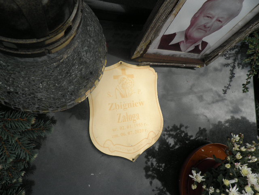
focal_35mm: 24
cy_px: 98
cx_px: 130
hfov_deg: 71.6
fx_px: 180
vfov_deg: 56.8
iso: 64
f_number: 8.3
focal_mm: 4.3
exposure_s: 1/160
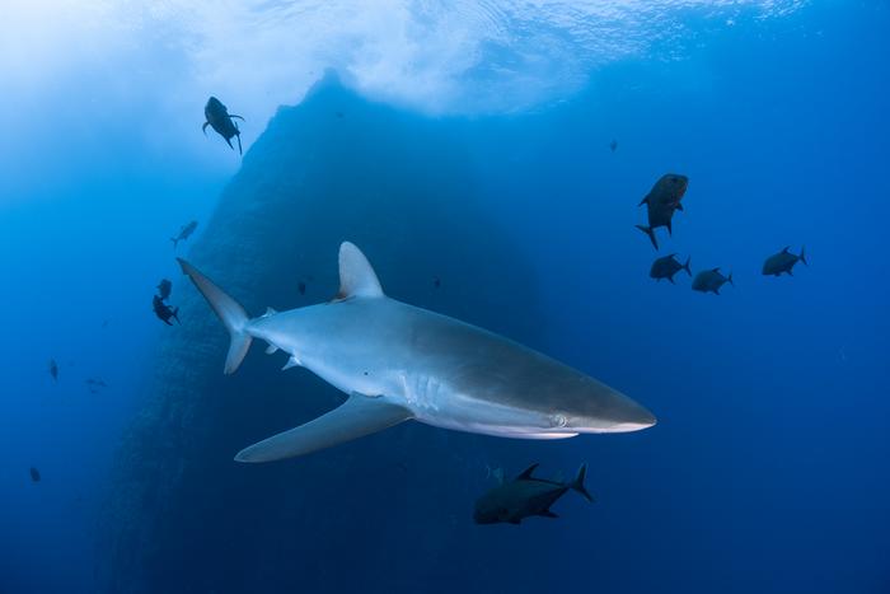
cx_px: 445
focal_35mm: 15
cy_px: 297
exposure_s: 1/160
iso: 800
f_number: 9
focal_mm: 15
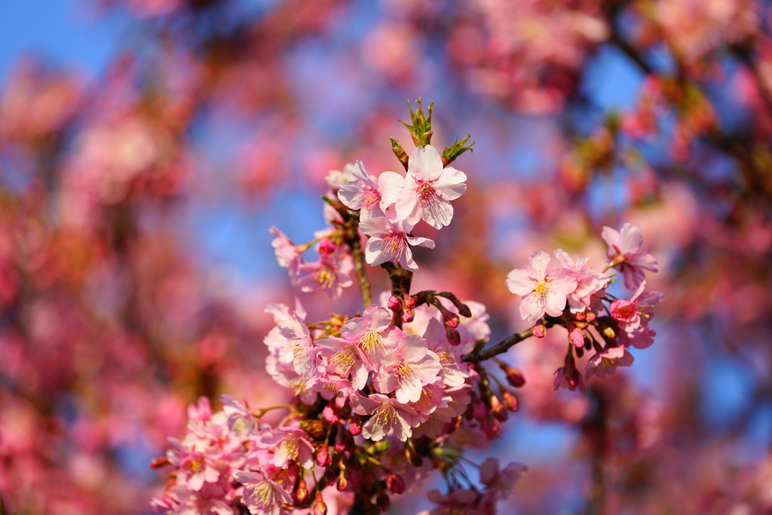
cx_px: 386
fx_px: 6434
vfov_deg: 4.6
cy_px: 258
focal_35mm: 300
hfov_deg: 6.9
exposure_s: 1/320
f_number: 6.3
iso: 100
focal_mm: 300
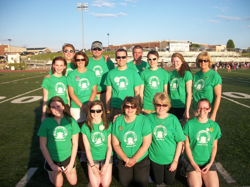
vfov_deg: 44.2
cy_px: 94
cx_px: 125
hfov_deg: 56.8
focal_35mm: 32
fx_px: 231
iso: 80
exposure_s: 1/60
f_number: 8.8
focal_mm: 5.7
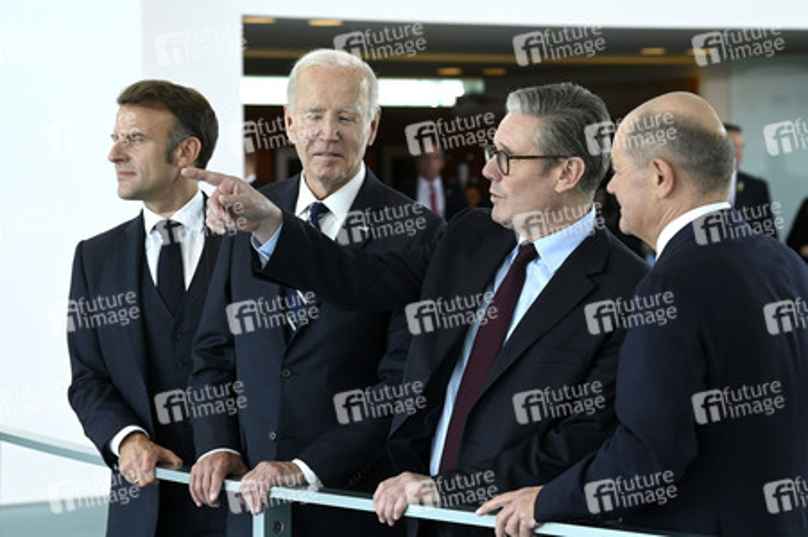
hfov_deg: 15.8
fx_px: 2916
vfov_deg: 10.5
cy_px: 268
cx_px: 404
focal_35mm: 130
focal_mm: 130
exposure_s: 1/640
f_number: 7.1
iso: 4000
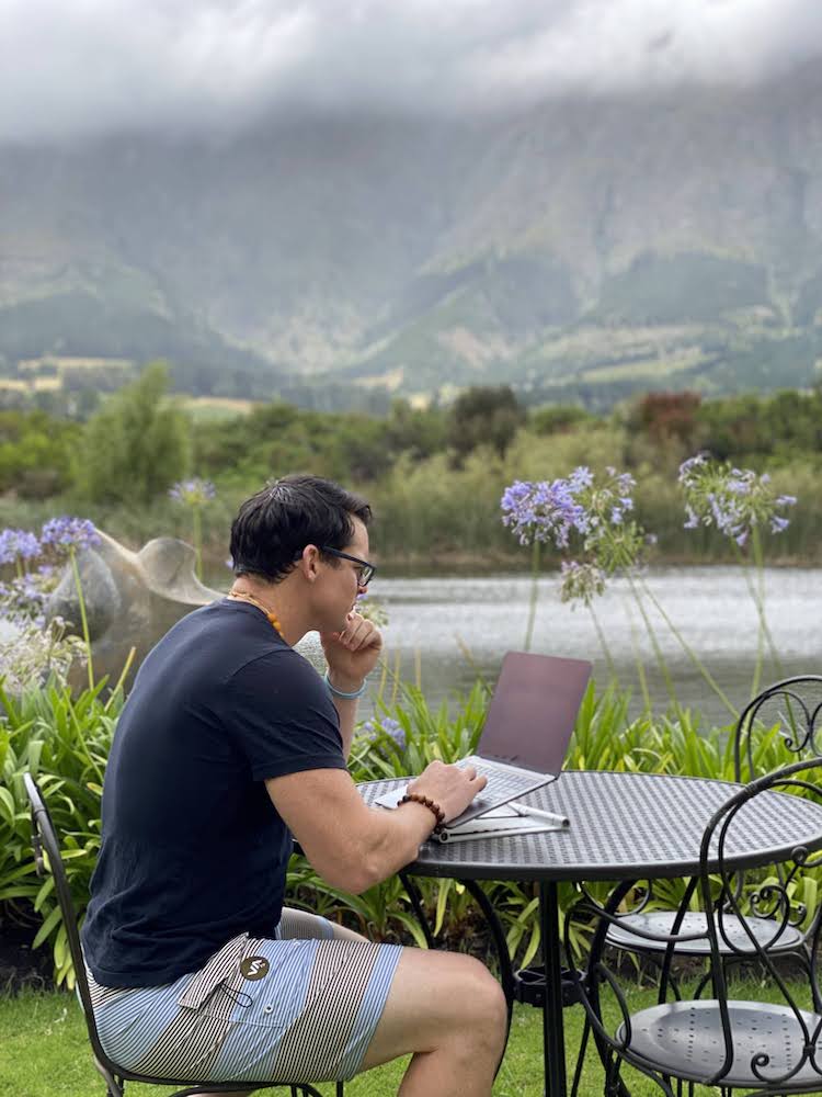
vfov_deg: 36.8
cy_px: 548
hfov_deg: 28.0
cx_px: 411
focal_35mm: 52
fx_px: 1646
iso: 20
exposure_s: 1/615
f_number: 2
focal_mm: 6
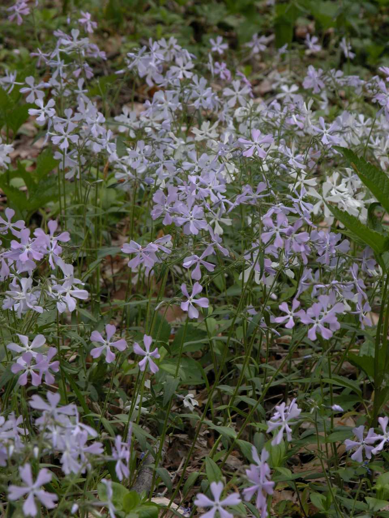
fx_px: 3087
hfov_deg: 7.2
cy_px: 259
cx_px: 194
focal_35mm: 206
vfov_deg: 9.6
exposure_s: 1/4.1
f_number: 7.2
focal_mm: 52.4
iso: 145
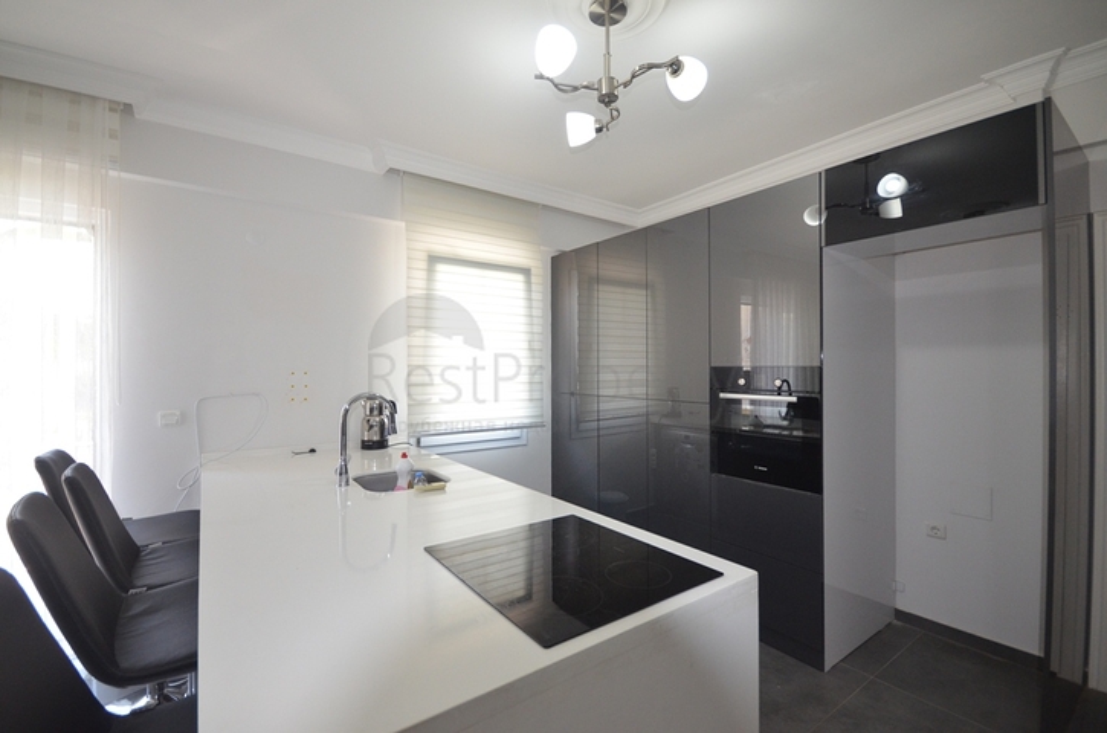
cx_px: 554
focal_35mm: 15
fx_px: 460
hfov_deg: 100.5
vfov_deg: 77.1
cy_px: 366
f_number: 5.6
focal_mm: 10
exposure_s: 1/100
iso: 1000
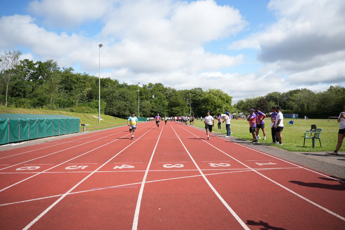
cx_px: 172
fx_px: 230
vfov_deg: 53.1
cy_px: 115
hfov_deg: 73.8
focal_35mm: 24
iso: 250
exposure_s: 1/4000
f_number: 2.8
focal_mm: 24
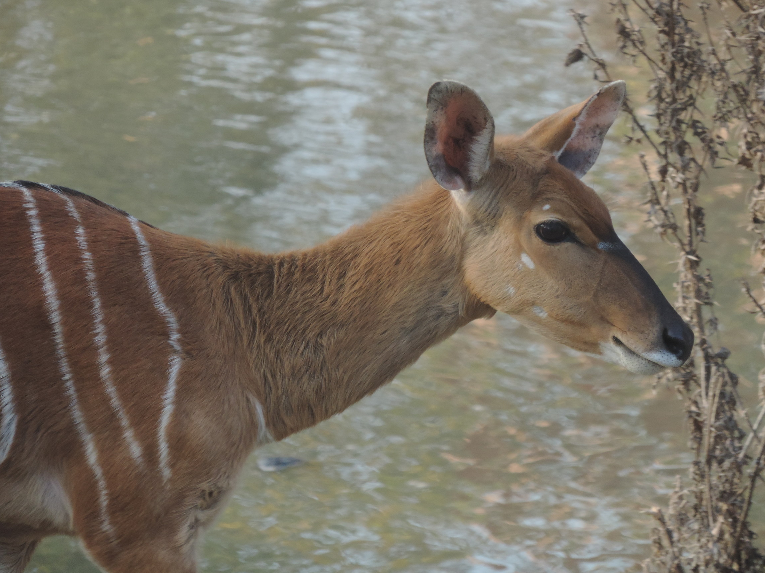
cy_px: 283
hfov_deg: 3.5
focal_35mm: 574
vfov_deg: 2.6
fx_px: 12685
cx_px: 396
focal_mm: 98.1
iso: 280
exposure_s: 1/250
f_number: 4.9
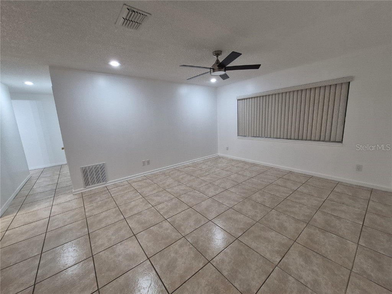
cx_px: 196
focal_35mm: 13
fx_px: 147
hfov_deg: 106.2
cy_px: 147
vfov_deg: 89.9
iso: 200
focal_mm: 1.74
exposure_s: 1/60
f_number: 2.2
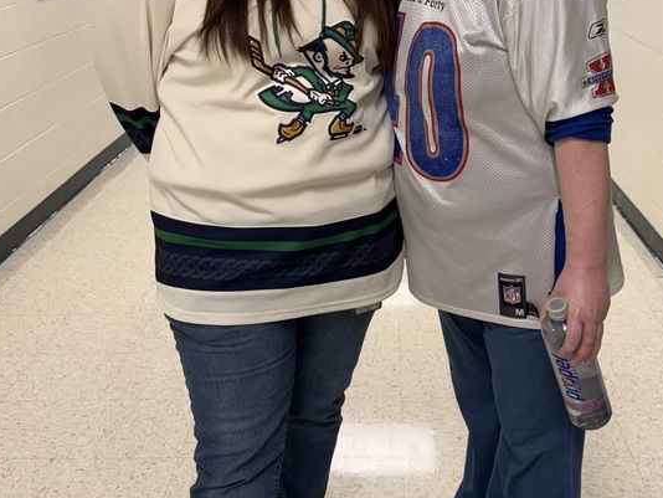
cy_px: 210
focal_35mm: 46
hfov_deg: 41.2
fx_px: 881
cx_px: 364
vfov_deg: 31.5
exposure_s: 1/120
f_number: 1.78
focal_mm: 6.76
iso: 200
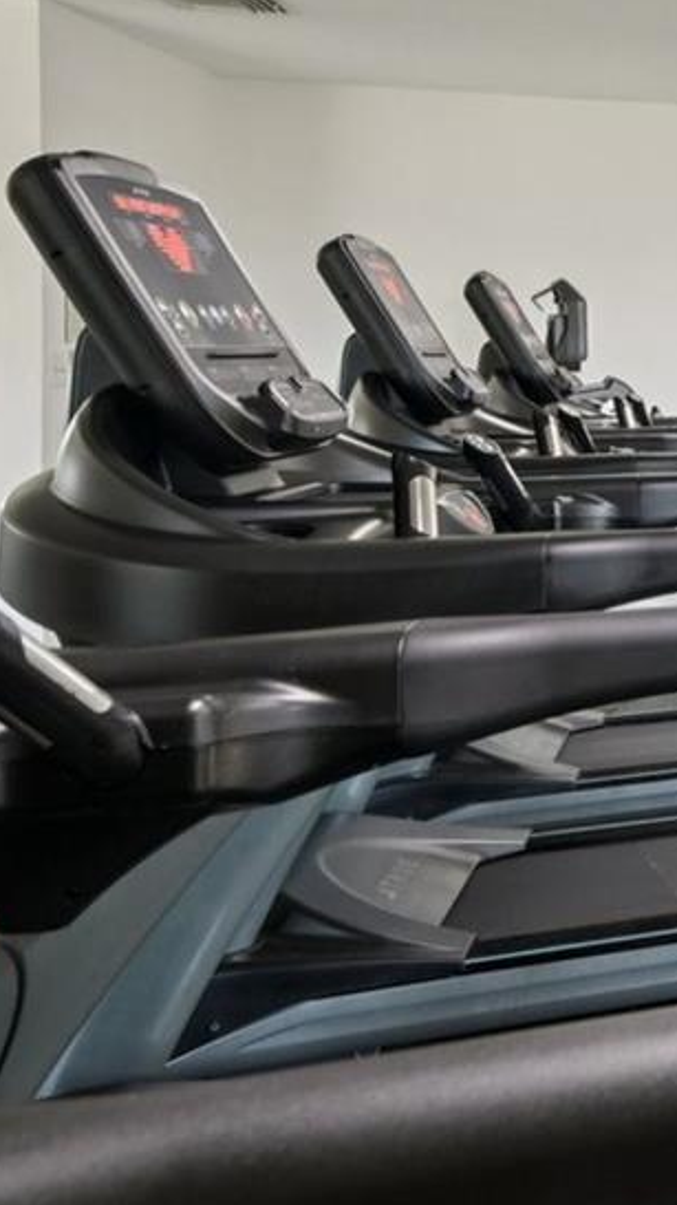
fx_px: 1468
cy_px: 348
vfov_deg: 43.6
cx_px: 1433
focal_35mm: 46
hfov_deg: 17.1
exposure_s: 1/25
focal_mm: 15
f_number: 8
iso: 400
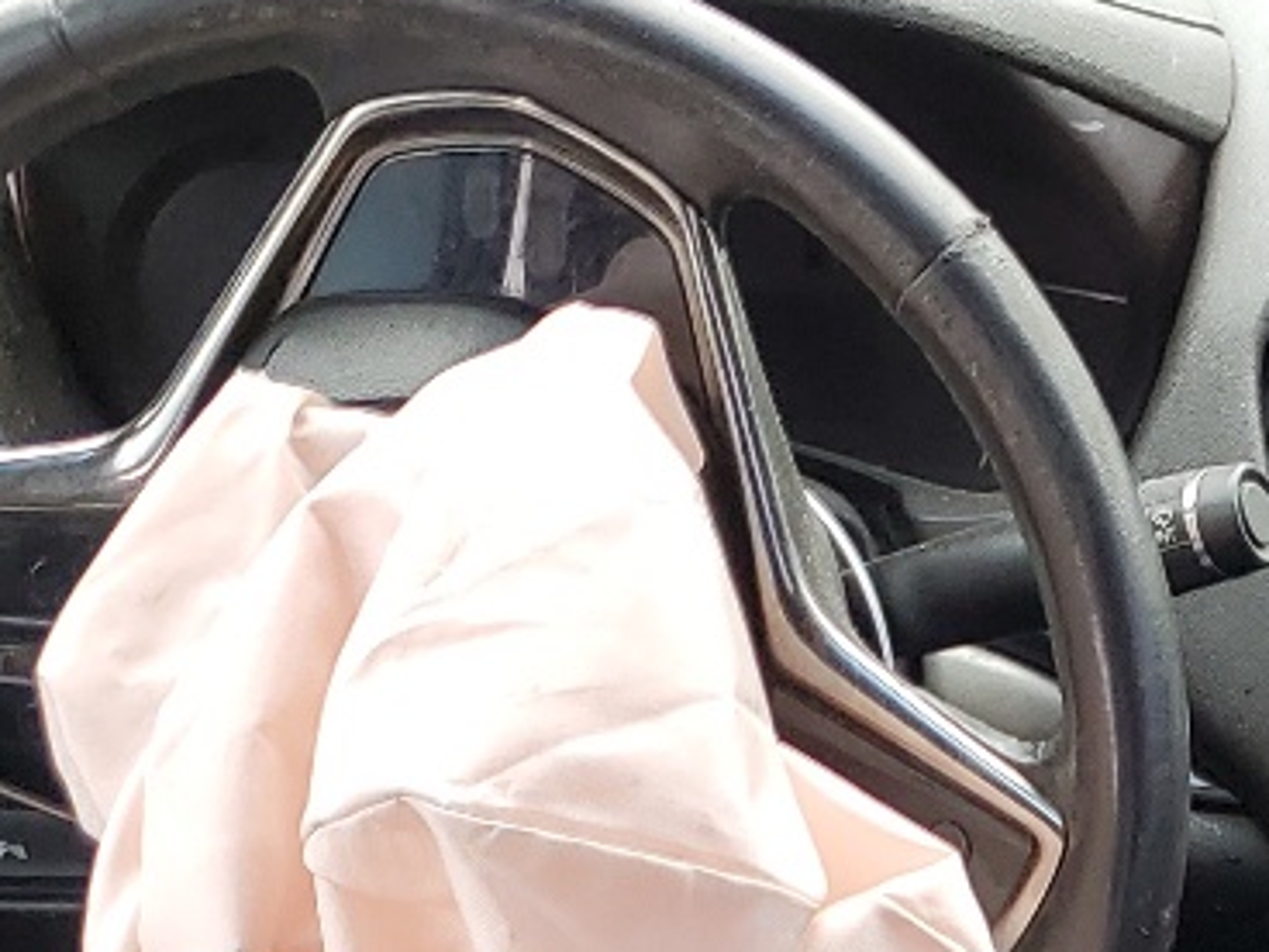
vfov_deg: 12.0
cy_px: 1742
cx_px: 1900
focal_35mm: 113
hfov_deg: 16.0
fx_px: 4143
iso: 50
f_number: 1.5
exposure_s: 1/156
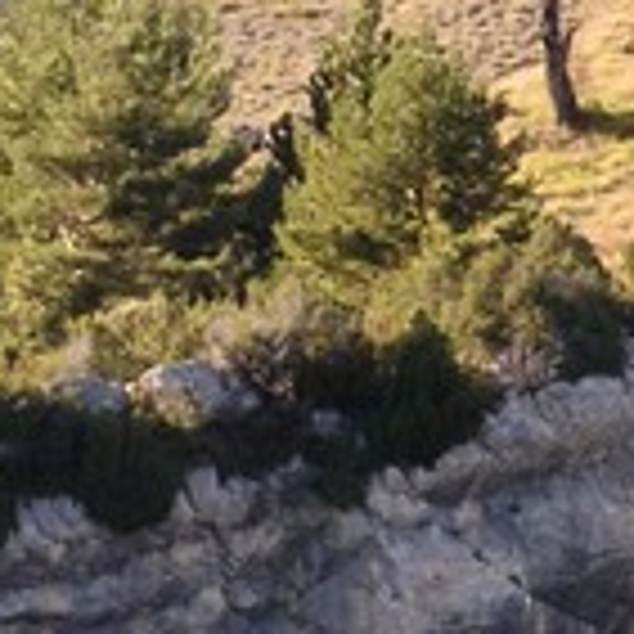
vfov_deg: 0.9
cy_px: -841
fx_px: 39889
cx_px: 3242
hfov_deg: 0.9
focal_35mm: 1925
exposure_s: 1/250
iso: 400
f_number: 8
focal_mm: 200
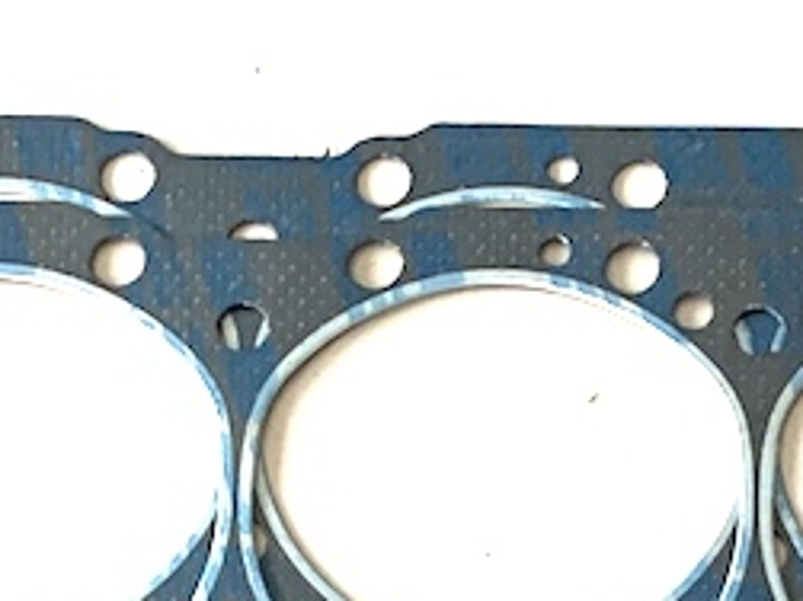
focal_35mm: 146
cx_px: 891
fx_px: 3385
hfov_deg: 13.3
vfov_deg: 8.8
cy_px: 1662
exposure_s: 1/60
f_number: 1.8
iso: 200
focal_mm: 4.25
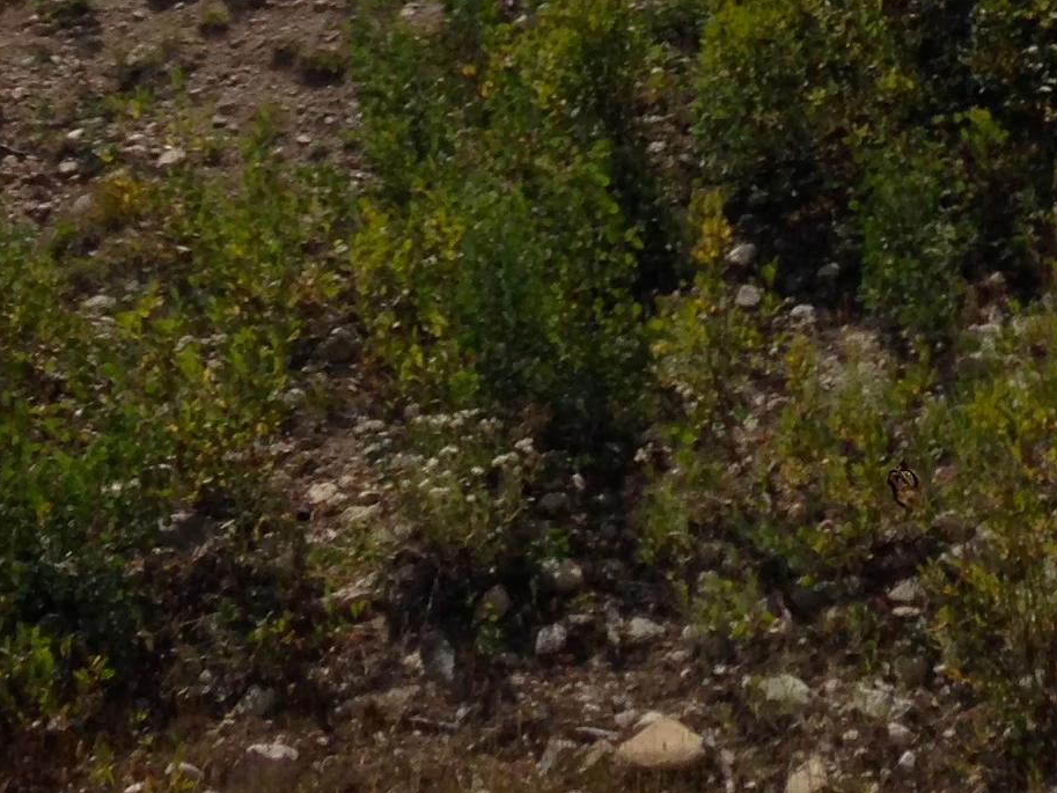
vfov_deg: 11.7
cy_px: -573
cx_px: 698
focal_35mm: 118
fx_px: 3604
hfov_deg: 16.7
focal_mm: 4.13
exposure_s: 1/3623
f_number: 2.4
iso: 50
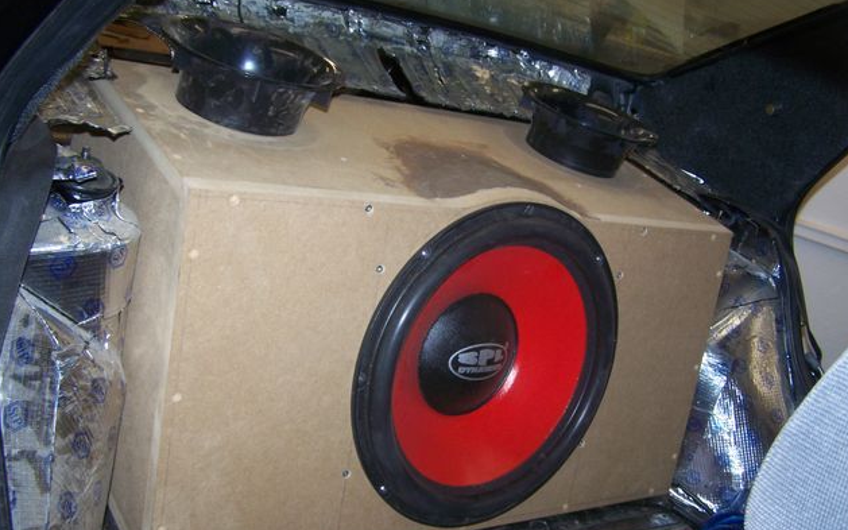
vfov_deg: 31.2
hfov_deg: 48.2
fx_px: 947
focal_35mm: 41
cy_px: 307
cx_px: 427
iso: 80
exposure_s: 1/60
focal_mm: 6.3
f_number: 2.8
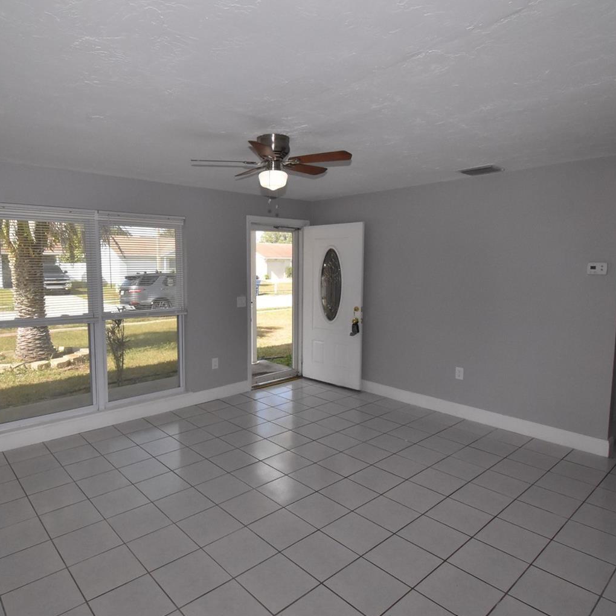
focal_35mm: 20
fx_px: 403
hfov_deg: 74.5
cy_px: 300
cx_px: 266
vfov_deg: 74.8
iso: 1600
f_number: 20
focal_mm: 10
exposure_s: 1/200
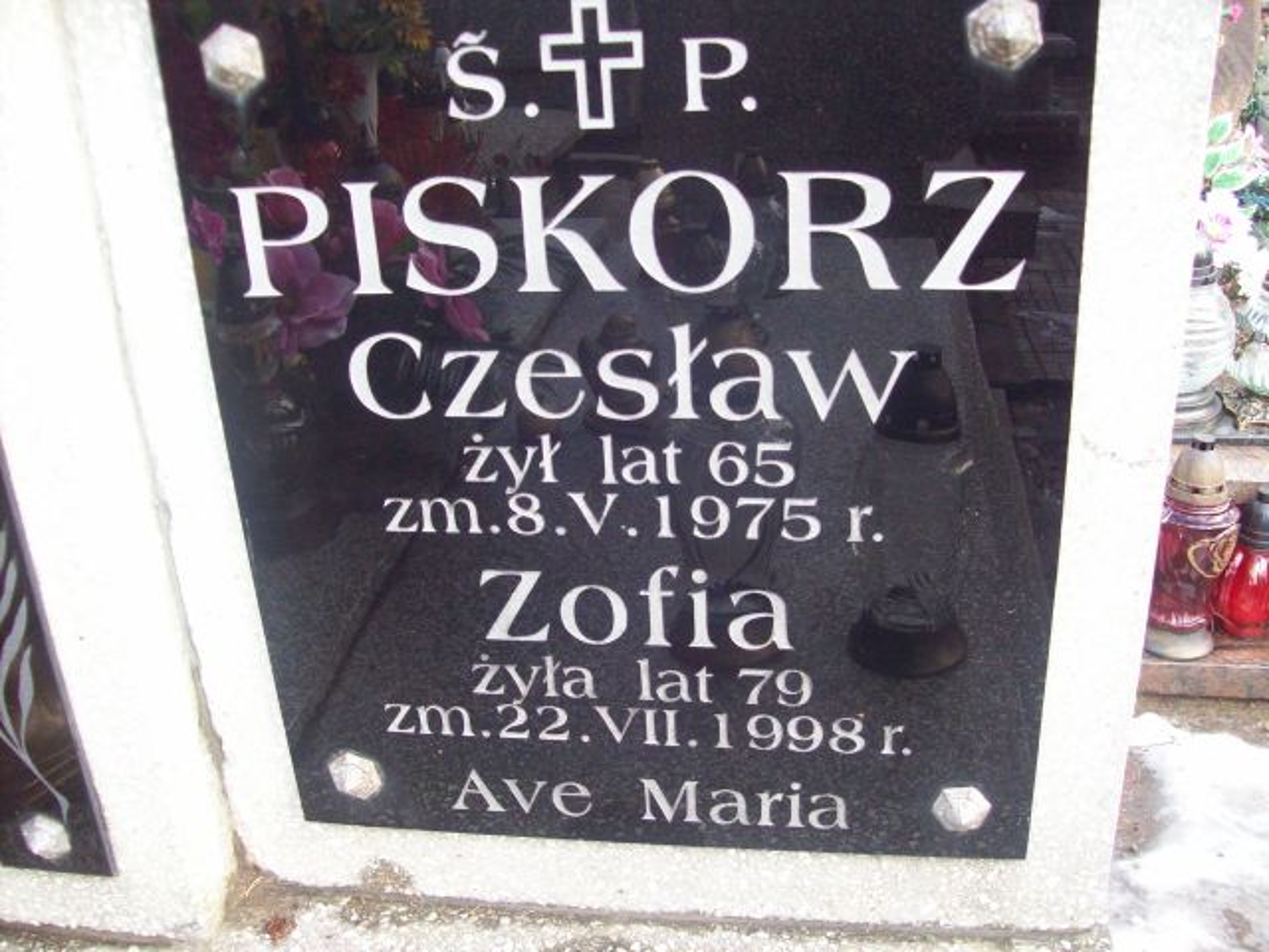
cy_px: 476
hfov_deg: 51.4
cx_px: 634
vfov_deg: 39.7
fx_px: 1320
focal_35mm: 36
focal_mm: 6
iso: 200
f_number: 2.7
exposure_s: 1/128
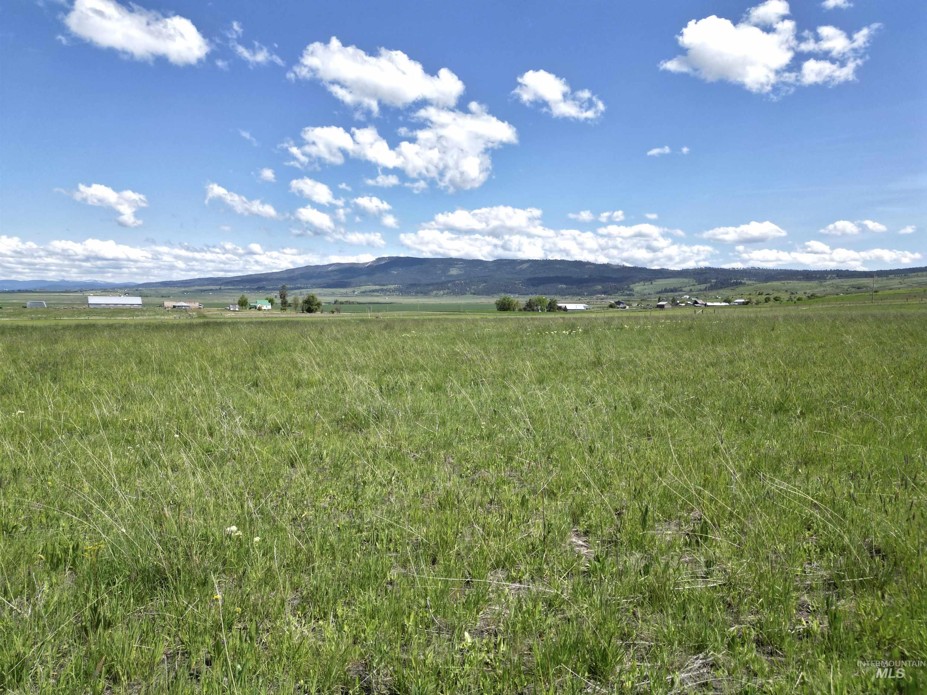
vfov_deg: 56.8
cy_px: 348
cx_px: 464
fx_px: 643
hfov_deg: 71.6
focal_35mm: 24
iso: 100
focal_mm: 6.72
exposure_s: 1/3000
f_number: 1.7
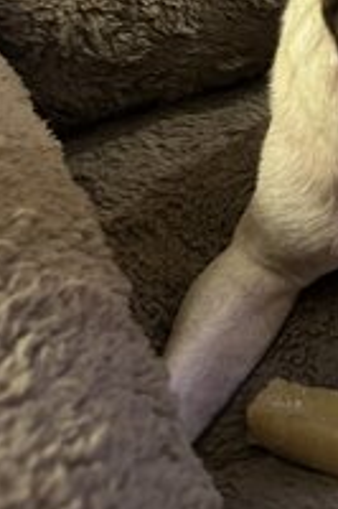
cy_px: 78
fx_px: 1016
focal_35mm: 72
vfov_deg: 27.3
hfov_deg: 17.6
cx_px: 447
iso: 500
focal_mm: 5.7
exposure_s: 1/30
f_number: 1.5
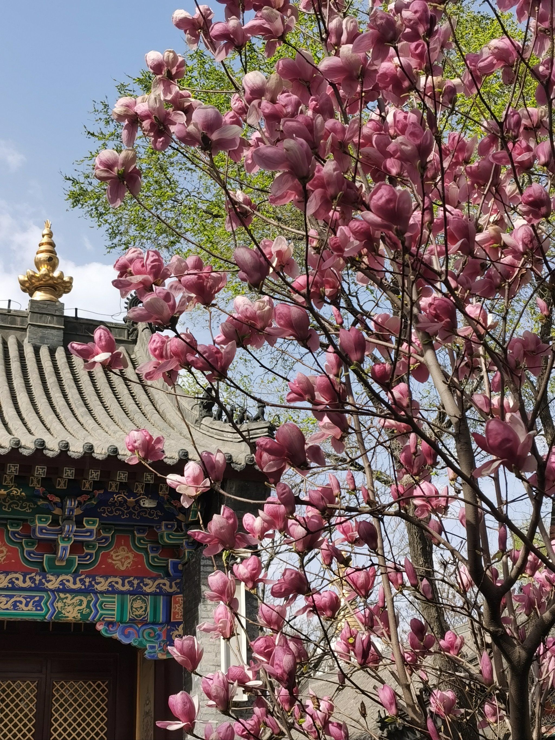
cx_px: 278
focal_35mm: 50
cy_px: 370
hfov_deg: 29.1
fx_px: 1069
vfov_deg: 38.2
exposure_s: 1/3333
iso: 50
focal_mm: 5.56
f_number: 1.6
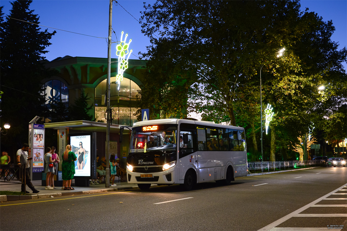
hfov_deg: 53.1
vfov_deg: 36.9
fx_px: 347
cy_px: 116
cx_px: 174
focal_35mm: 36
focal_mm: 24
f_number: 5
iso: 400
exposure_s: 1/8
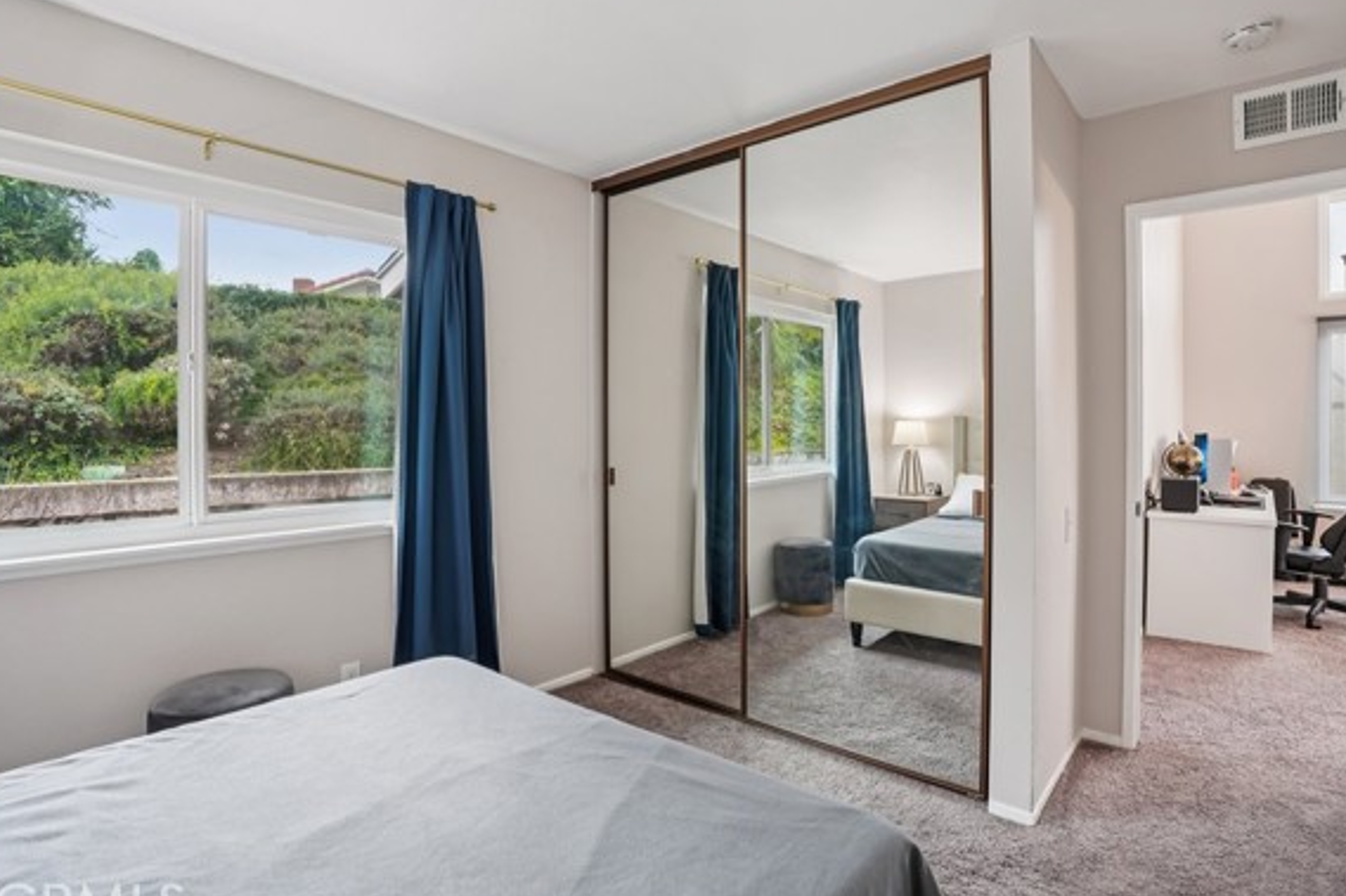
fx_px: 673
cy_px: 435
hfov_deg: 90.0
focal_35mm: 18
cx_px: 686
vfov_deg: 67.3
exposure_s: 1/5
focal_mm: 16
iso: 400
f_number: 8
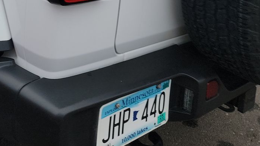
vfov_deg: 17.9
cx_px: 69
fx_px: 414
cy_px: -74
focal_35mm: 60
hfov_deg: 34.2
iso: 121
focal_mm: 6.7
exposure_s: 1/59
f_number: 1.8
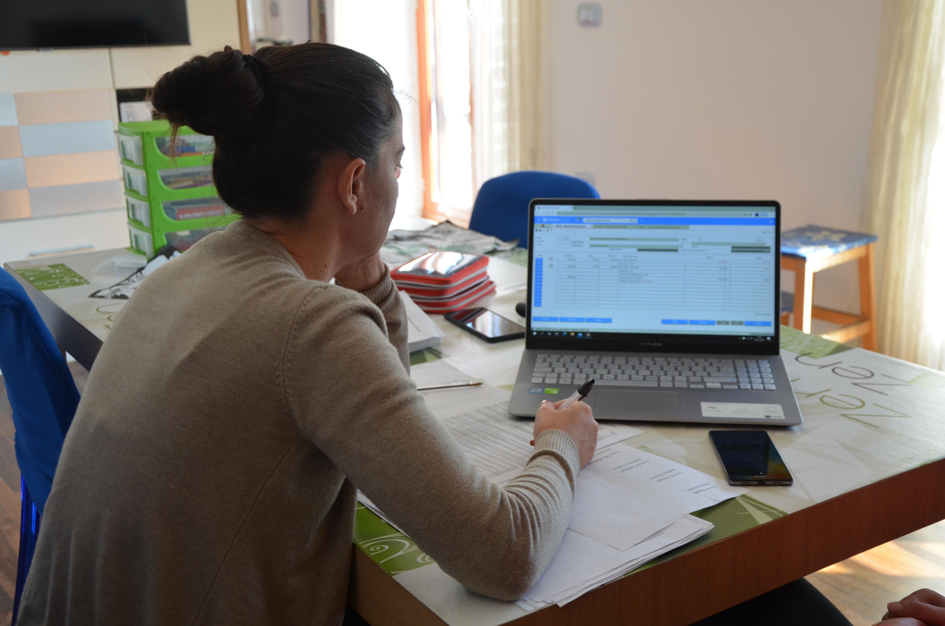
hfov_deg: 43.7
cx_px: 472
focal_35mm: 45
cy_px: 313
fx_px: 1179
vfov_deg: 29.7
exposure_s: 1/100
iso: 400
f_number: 5
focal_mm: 30
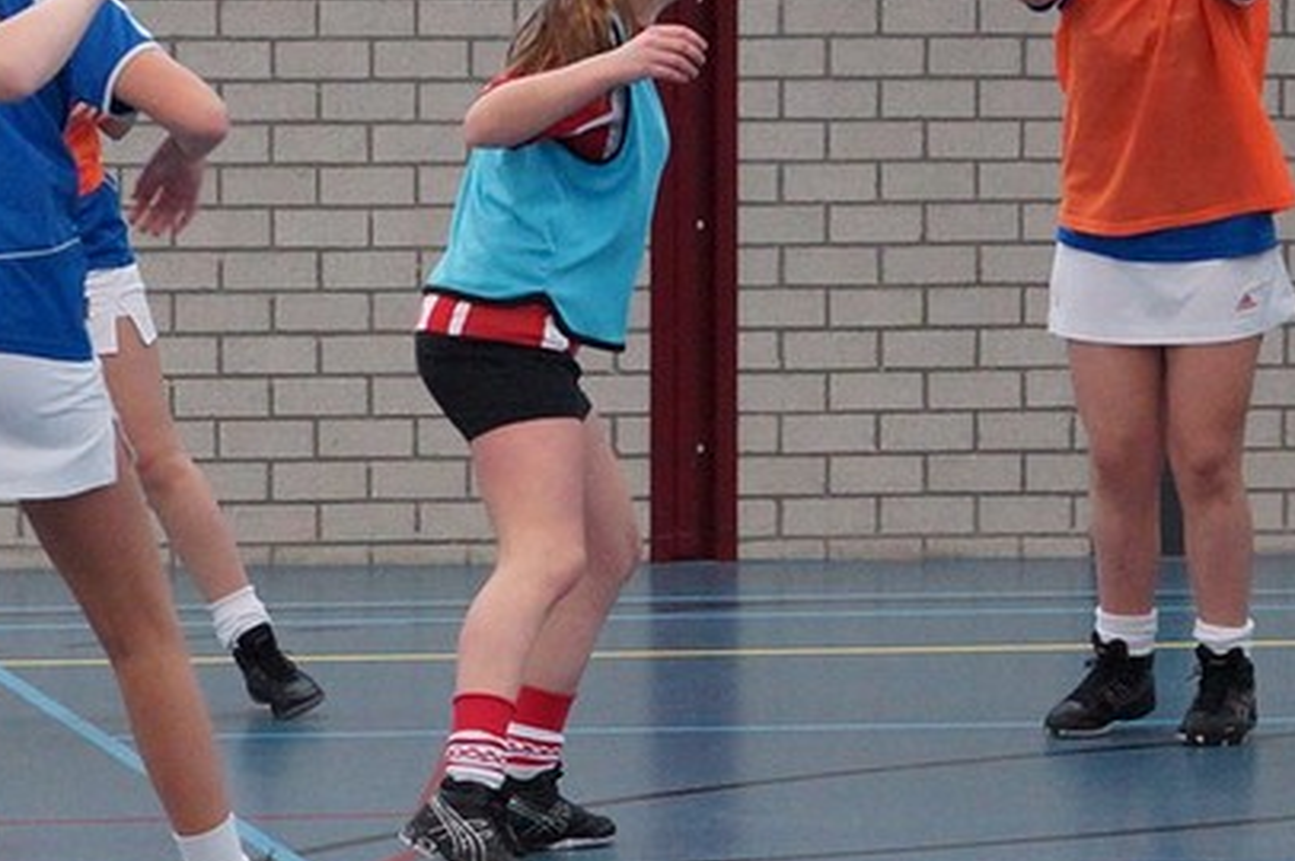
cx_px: -198
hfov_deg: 10.7
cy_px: 413
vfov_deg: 7.3
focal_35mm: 189
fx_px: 6793
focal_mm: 50
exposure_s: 1/250
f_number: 3.5
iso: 1250
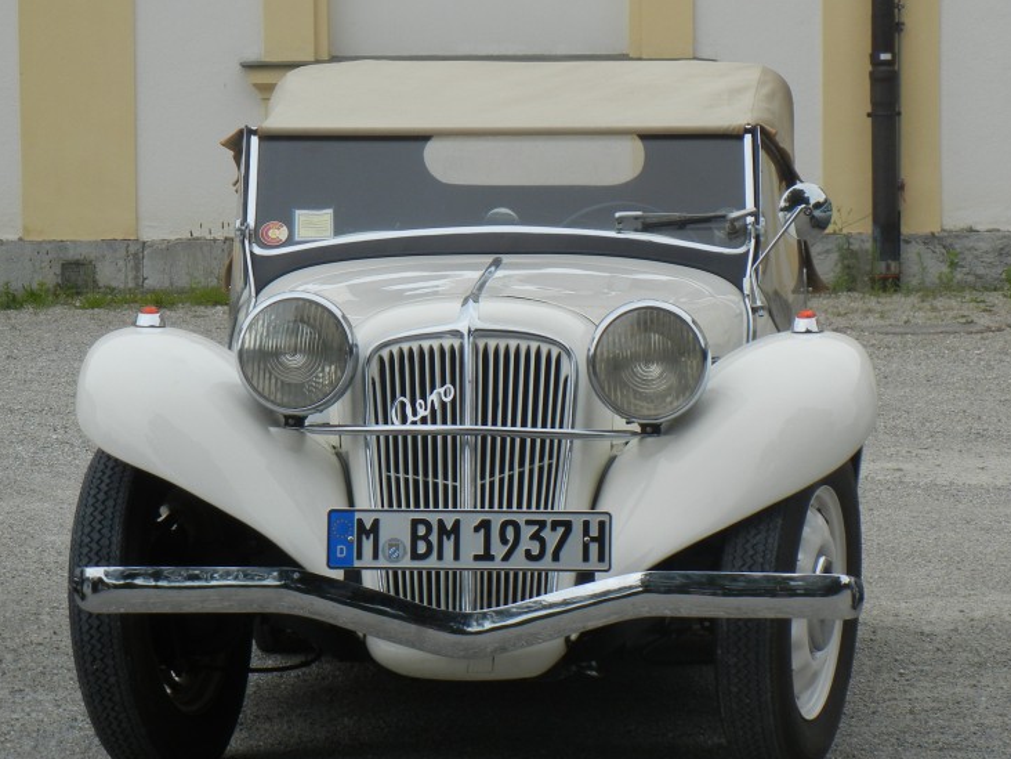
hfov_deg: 10.6
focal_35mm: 186
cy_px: 416
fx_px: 5432
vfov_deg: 8.0
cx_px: 544
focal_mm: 24
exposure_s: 1/532
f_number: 4.6
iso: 160
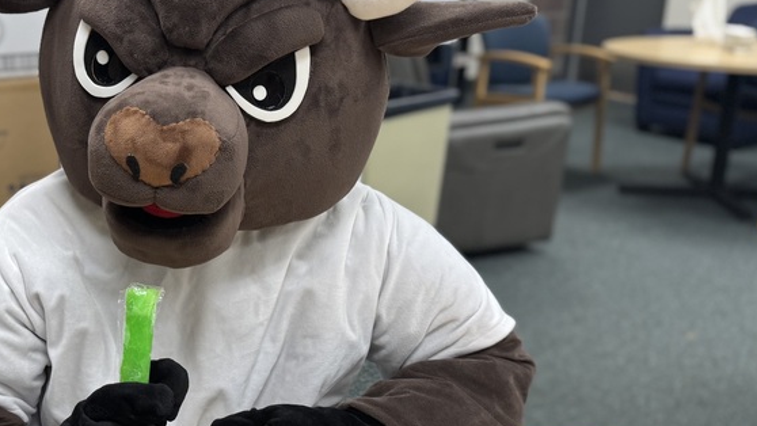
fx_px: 964
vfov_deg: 24.9
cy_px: 267
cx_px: 161
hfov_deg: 41.2
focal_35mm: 48
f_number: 1.78
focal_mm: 6.76
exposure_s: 1/60
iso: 125
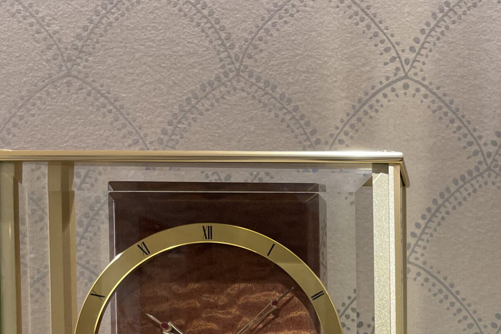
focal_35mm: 57
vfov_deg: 22.5
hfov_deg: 33.1
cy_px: 362
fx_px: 793
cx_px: 456
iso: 100
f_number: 1.6
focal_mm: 4.2
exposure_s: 1/100
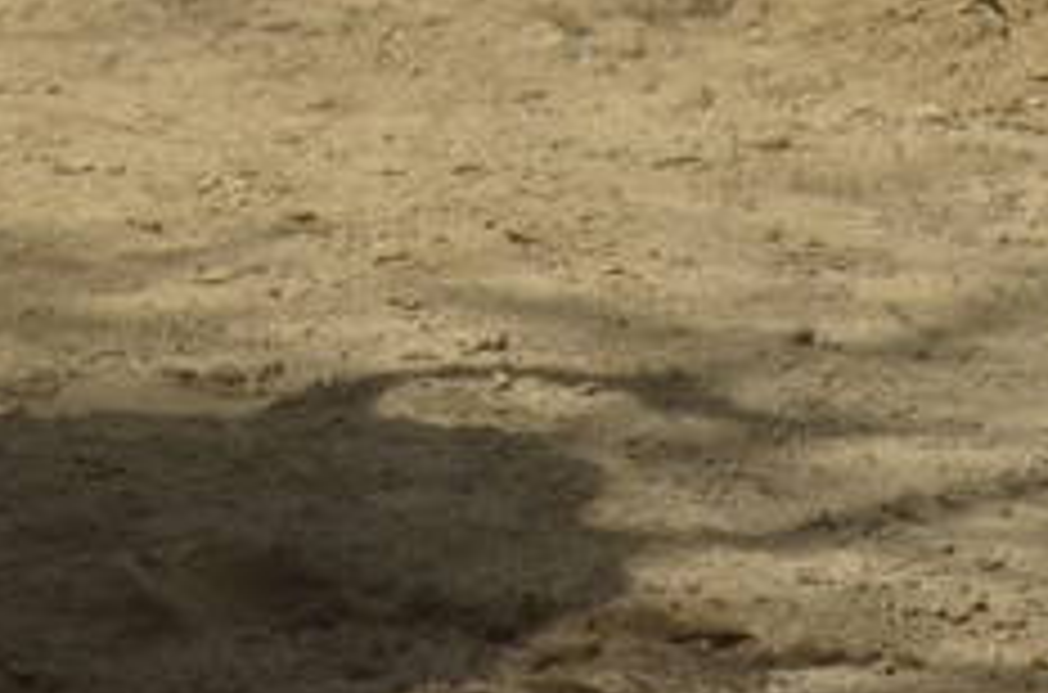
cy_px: -504
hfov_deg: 2.8
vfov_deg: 1.9
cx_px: -1205
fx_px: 20961
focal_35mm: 722
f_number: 6.3
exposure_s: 1/1600
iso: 400
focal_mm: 70
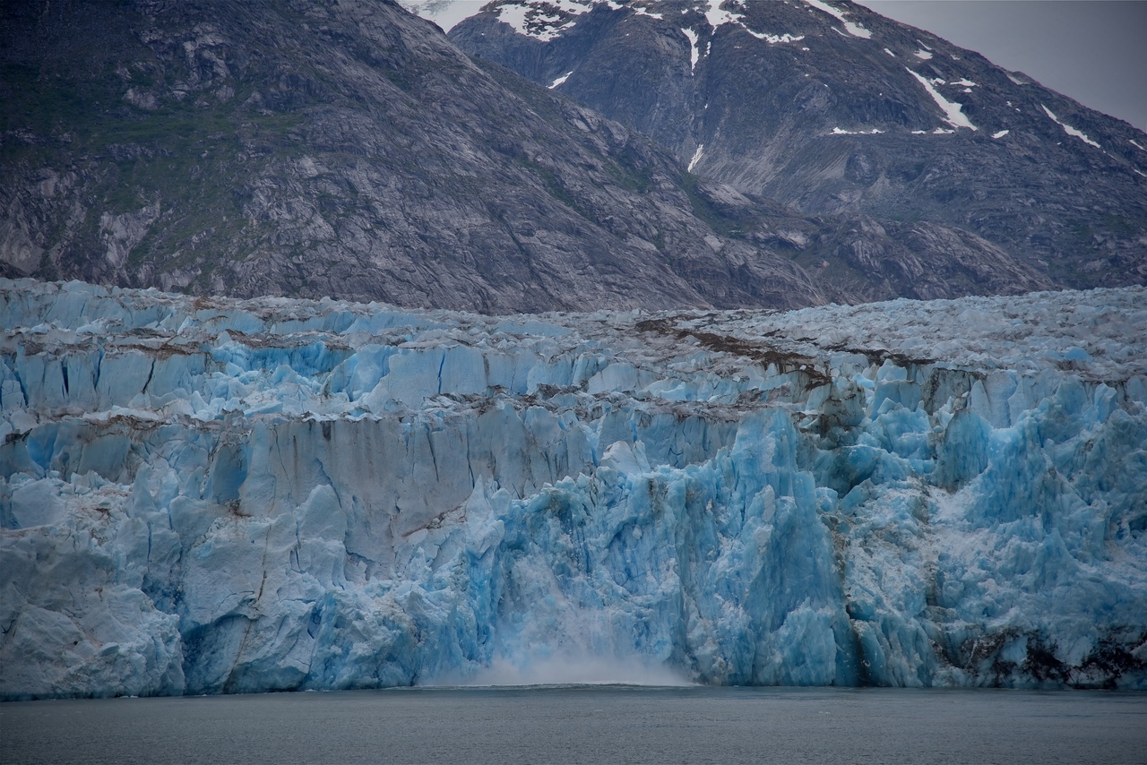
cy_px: 382
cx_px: 574
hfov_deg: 17.1
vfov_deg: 11.4
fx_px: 3824
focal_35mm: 120
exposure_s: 1/250
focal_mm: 120
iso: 100
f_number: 5
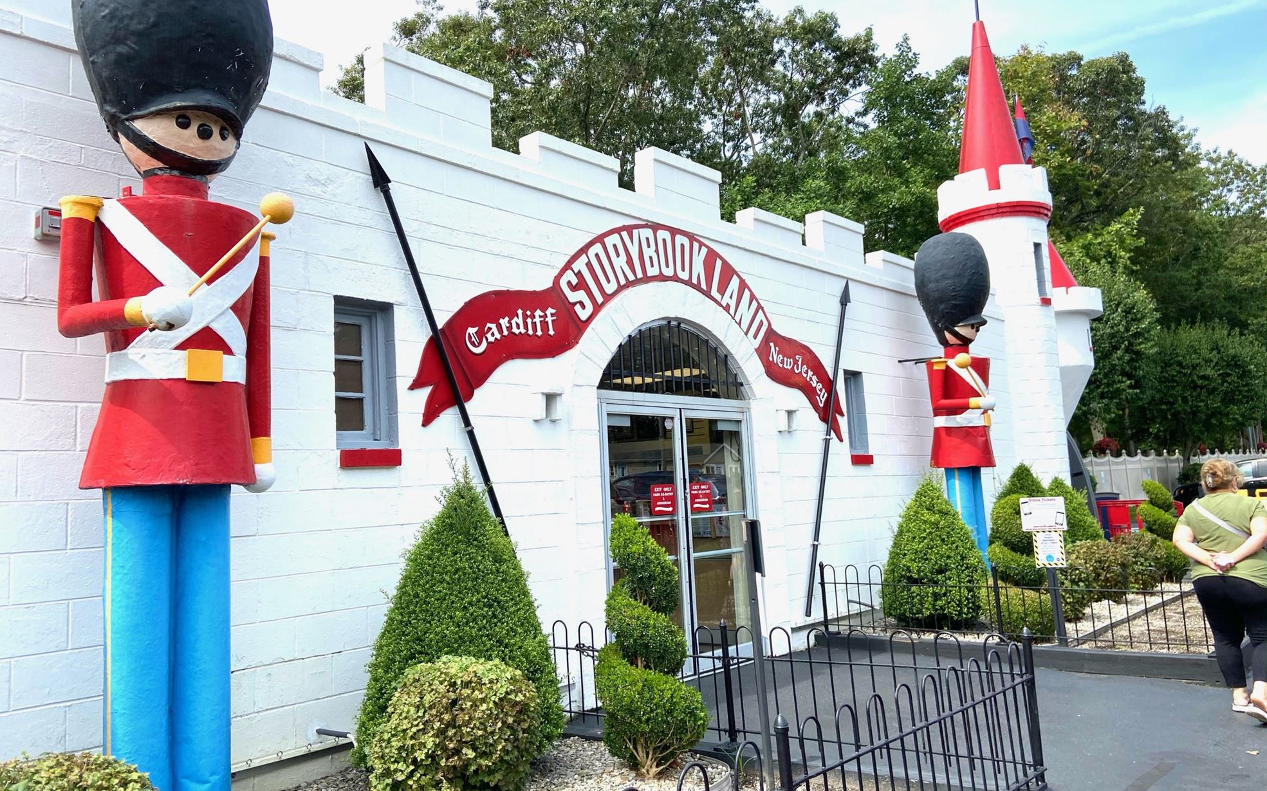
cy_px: 382
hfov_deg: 66.5
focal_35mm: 28
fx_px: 967
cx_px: 625
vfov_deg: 44.5
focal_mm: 4.25
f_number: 1.8
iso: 32
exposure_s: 1/1898
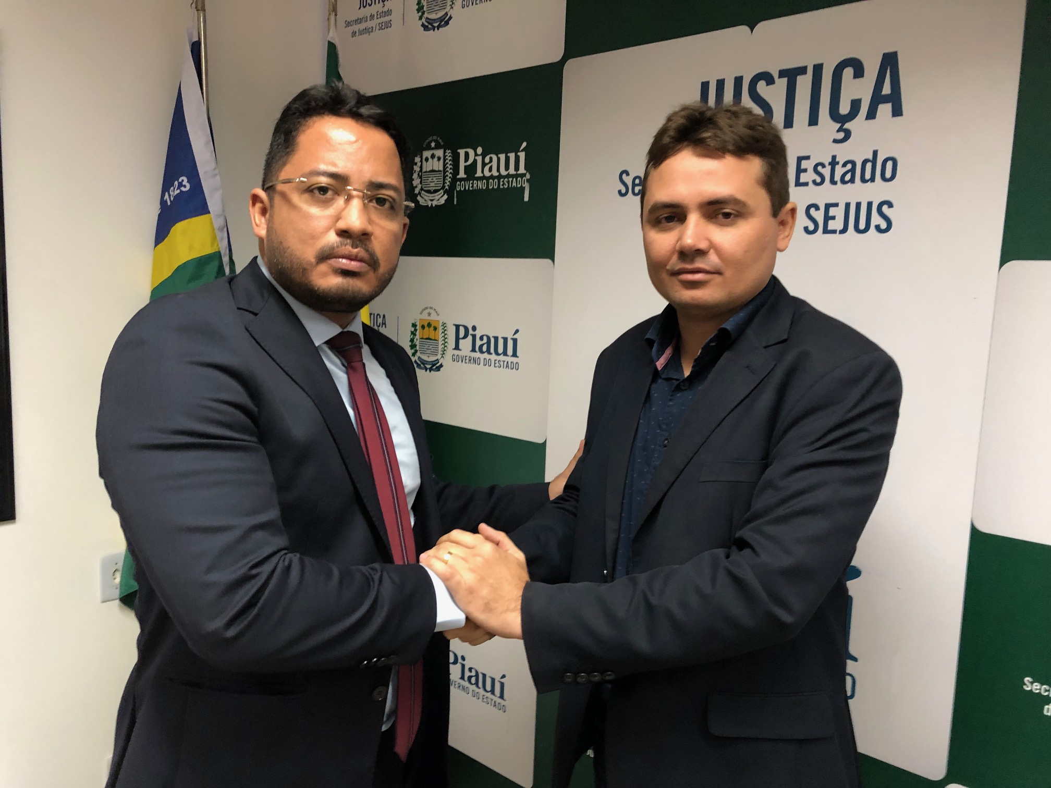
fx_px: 850
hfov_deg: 63.4
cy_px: 394
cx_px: 526
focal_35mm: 28
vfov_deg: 49.7
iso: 100
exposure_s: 1/13
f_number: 1.8
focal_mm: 4
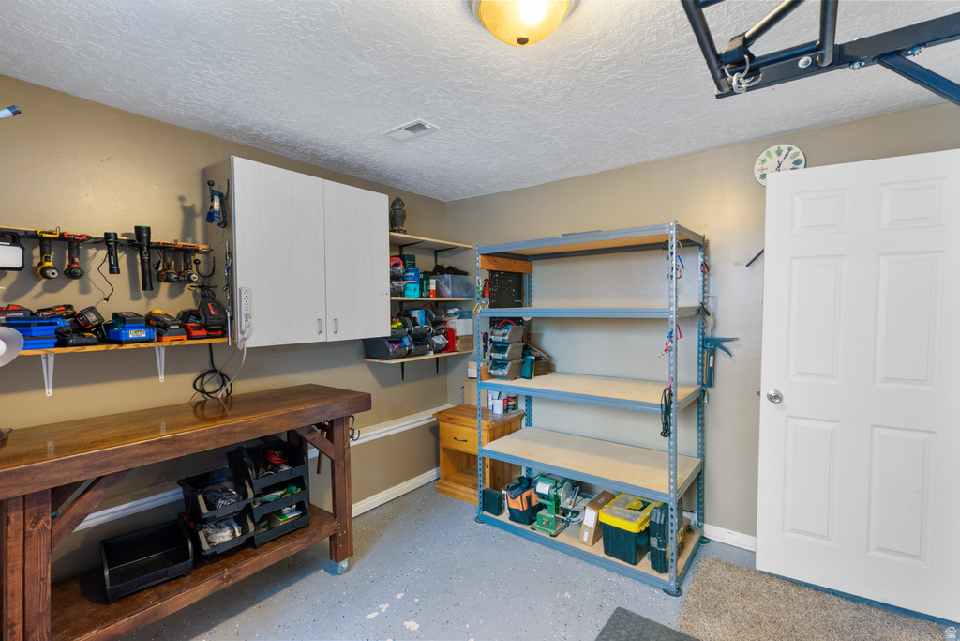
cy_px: 320
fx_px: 427
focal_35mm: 16
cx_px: 480
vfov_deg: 73.8
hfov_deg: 96.7
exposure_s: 1/1.67
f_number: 9
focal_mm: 16
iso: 400
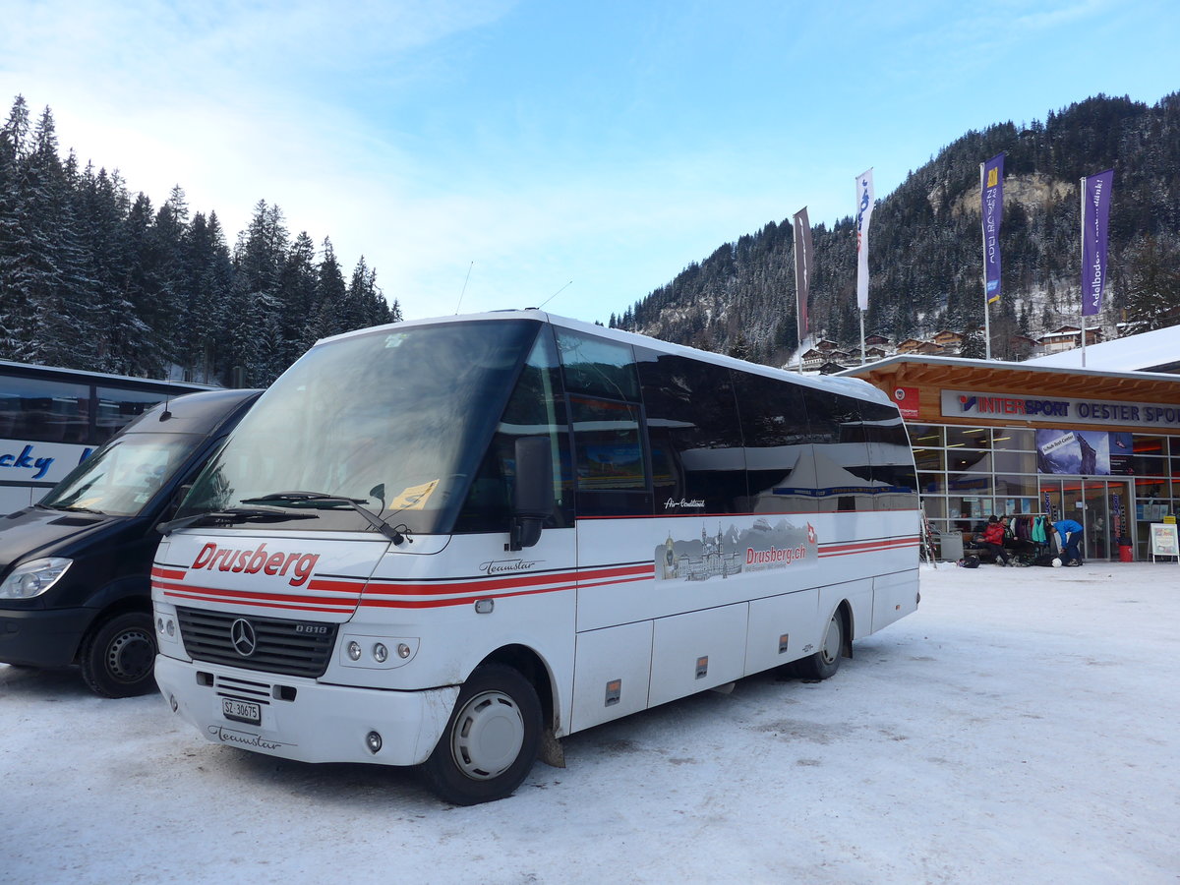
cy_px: 442
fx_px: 989
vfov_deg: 48.2
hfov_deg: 61.7
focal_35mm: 29
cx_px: 590
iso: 80
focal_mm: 6
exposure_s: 1/320
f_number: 2.8
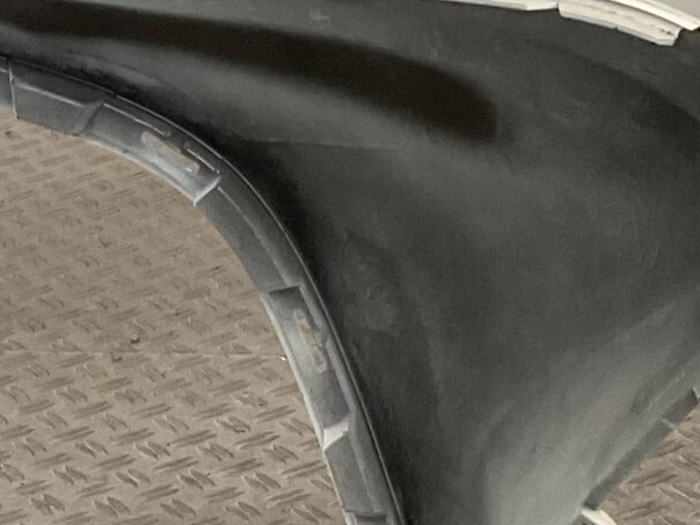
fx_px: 2487
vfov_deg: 11.9
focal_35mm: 123
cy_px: 582
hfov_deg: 15.9
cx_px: 147
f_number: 1.8
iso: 100
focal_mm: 3
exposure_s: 1/50
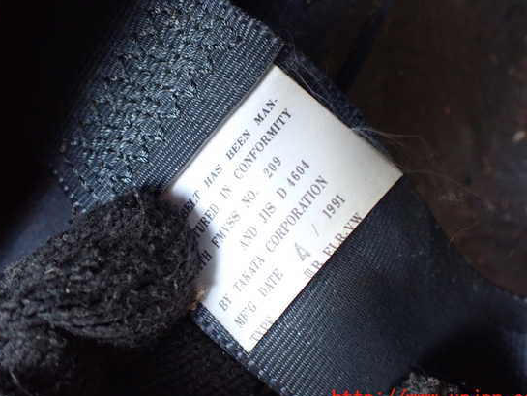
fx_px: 503
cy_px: 194
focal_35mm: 33
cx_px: 260
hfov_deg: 55.3
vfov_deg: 43.0
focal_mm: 5.4
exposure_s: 1/40
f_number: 2.3
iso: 800
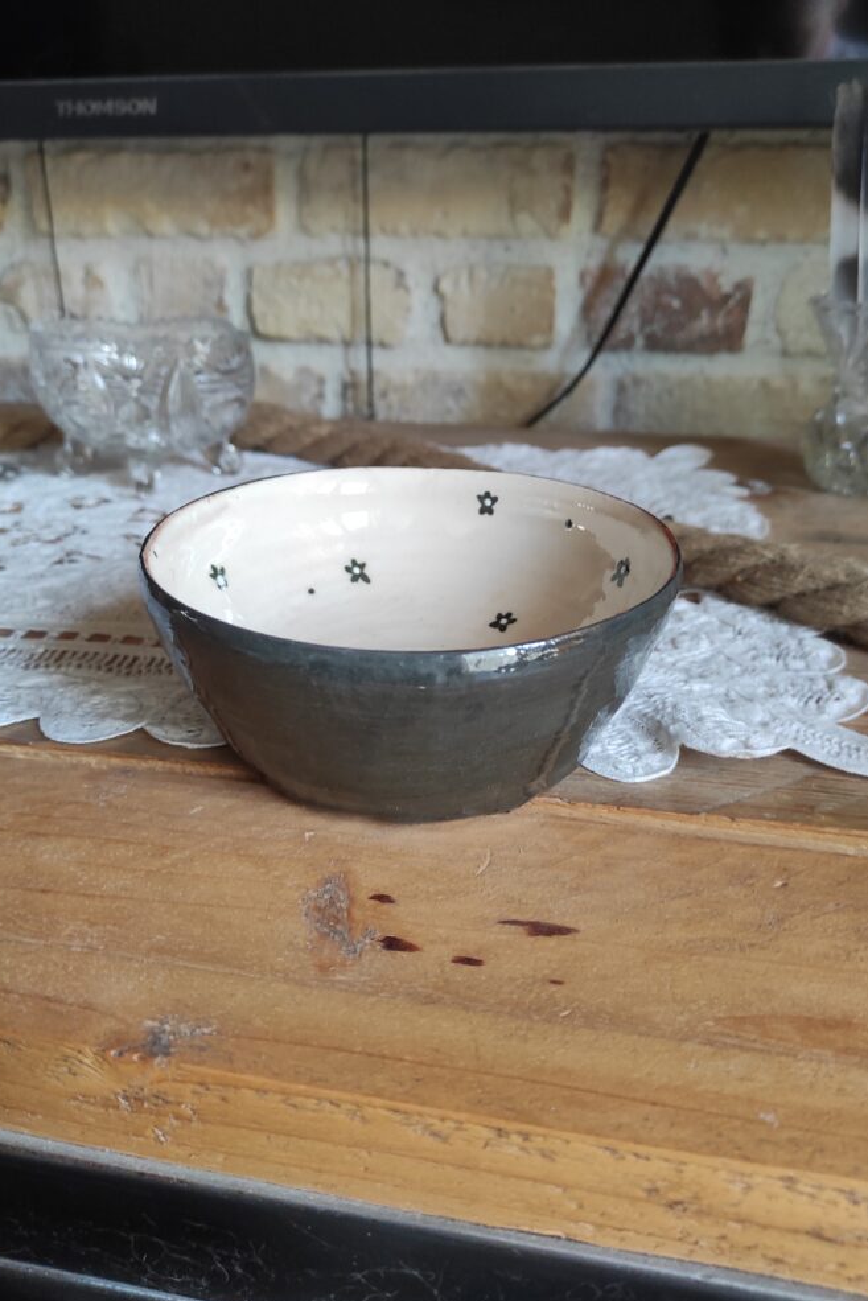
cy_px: 655
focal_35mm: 27
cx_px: 421
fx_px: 976
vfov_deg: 67.4
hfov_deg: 47.9
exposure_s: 1/33
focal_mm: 5.43
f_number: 1.89
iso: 522
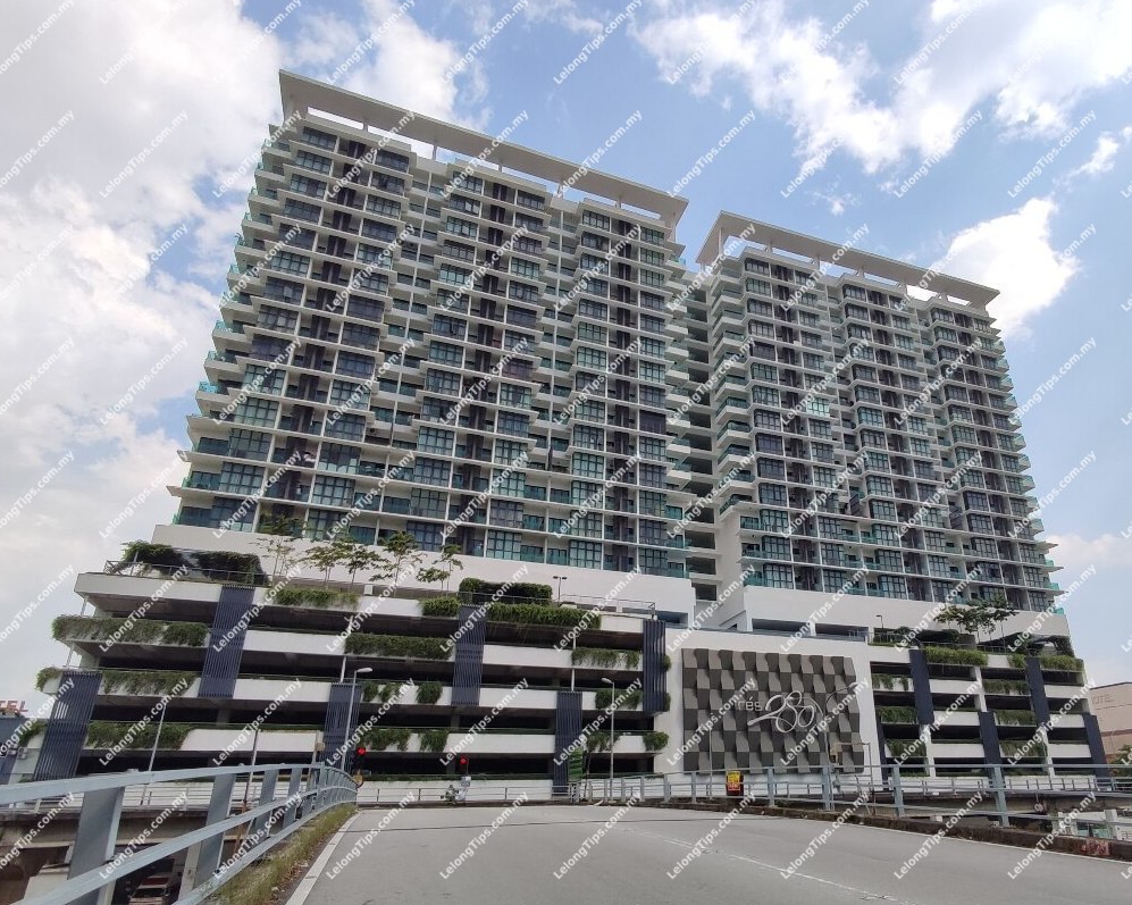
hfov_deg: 89.6
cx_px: 589
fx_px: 569
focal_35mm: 17
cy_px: 445
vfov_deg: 76.9
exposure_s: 1/1301
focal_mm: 1.65
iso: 50
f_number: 2.2
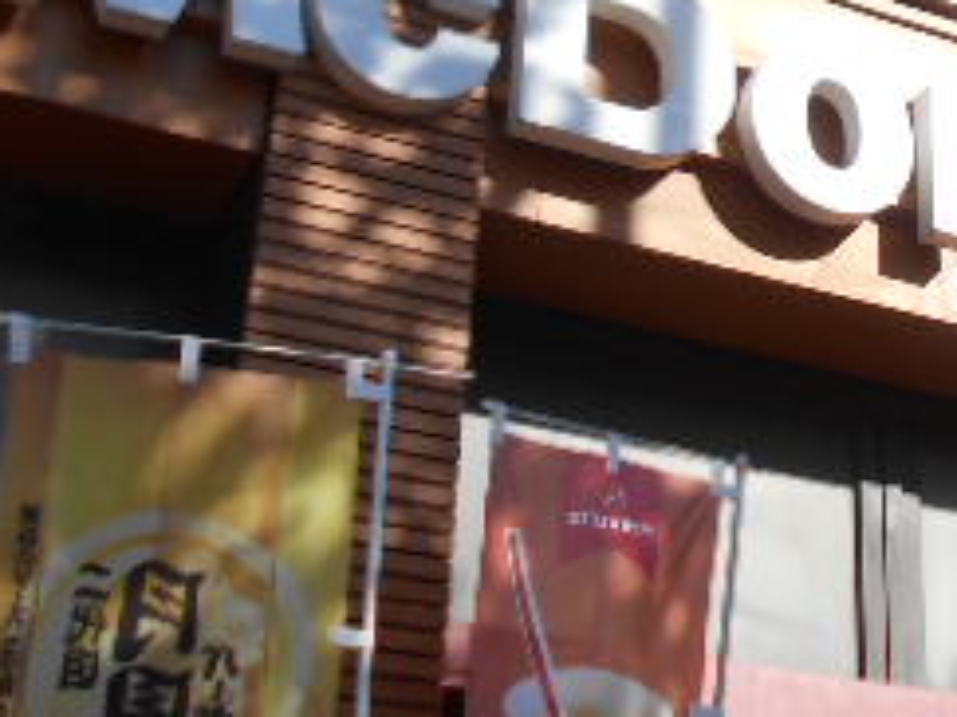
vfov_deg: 18.5
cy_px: 181
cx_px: 925
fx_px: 2183
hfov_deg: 23.8
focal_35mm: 79
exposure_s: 1/800
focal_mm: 5.1
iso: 80
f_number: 3.4
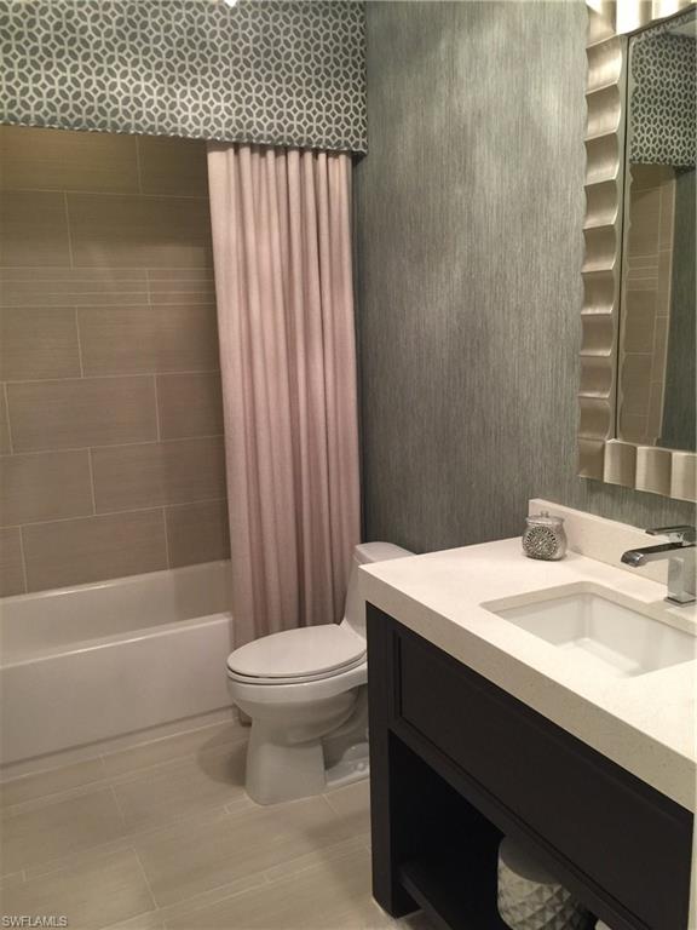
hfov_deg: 48.2
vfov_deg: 61.7
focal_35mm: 29
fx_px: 779
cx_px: 348
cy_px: 465
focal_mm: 4.15
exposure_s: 1/15
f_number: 2.2
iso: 80
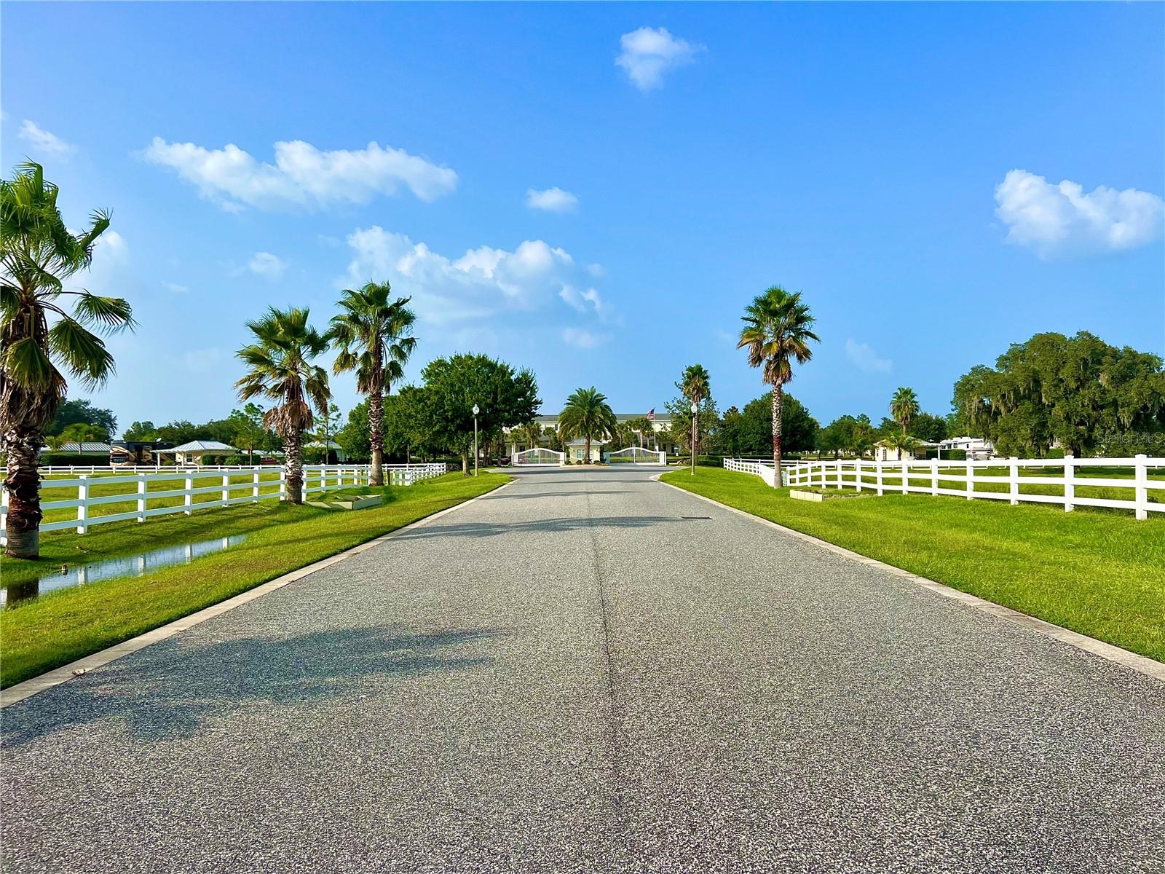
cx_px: 582
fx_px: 875
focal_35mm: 26
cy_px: 437
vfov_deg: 53.1
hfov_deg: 67.3
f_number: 1.5
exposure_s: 1/4274
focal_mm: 5.7
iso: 50
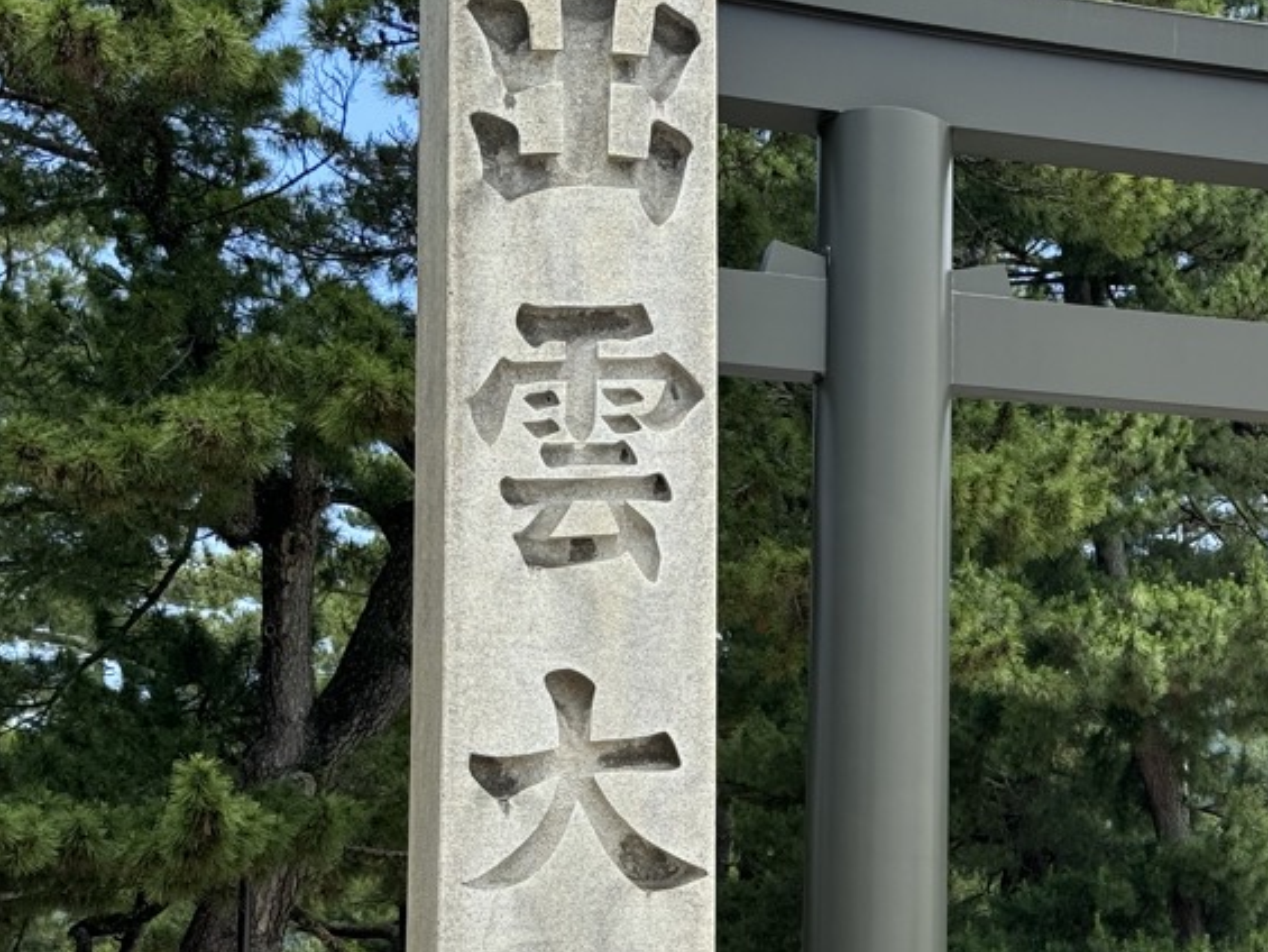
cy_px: 777
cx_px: 1109
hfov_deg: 22.0
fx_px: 3188
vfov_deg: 16.8
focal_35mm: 87
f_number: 1.78
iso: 64
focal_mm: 6.76
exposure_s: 1/1395
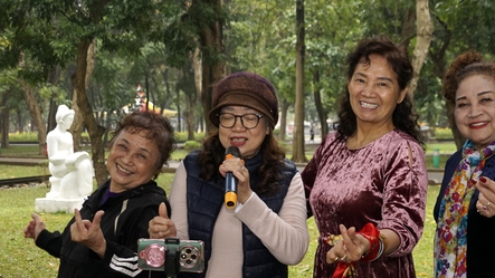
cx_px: 292
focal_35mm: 70
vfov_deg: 17.1
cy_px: 216
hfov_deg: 30.1
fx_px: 919
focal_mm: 26.8
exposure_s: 1/100
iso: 320
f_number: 4.5
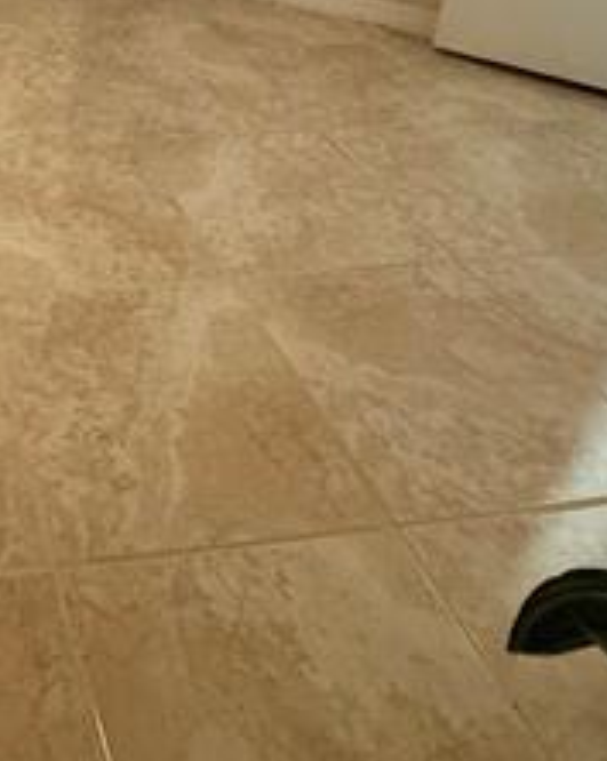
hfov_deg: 34.0
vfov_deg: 41.0
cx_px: -82
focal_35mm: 37
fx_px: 833
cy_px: -45
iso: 500
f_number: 2.2
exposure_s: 1/60
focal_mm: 2.22
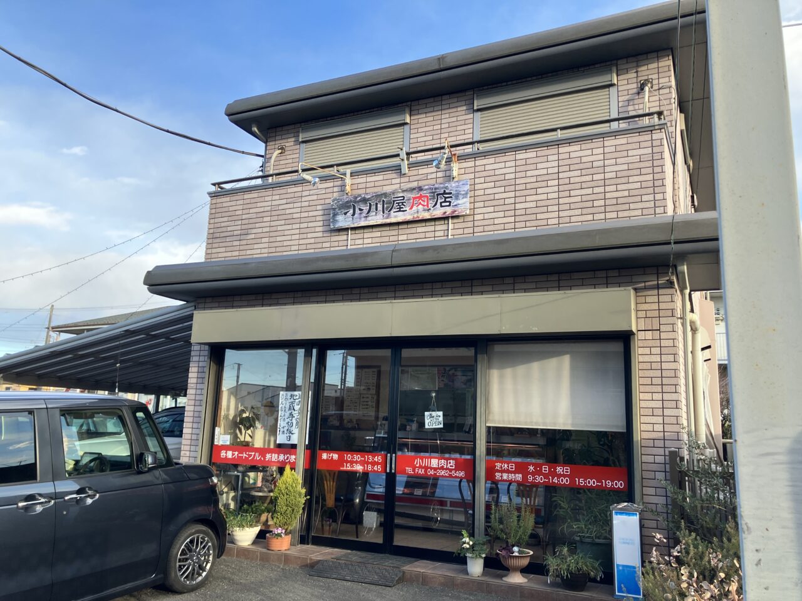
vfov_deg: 49.7
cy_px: 300
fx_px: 649
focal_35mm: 28
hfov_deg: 63.4
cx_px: 401
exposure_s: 1/239
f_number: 1.8
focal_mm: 3.99
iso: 25
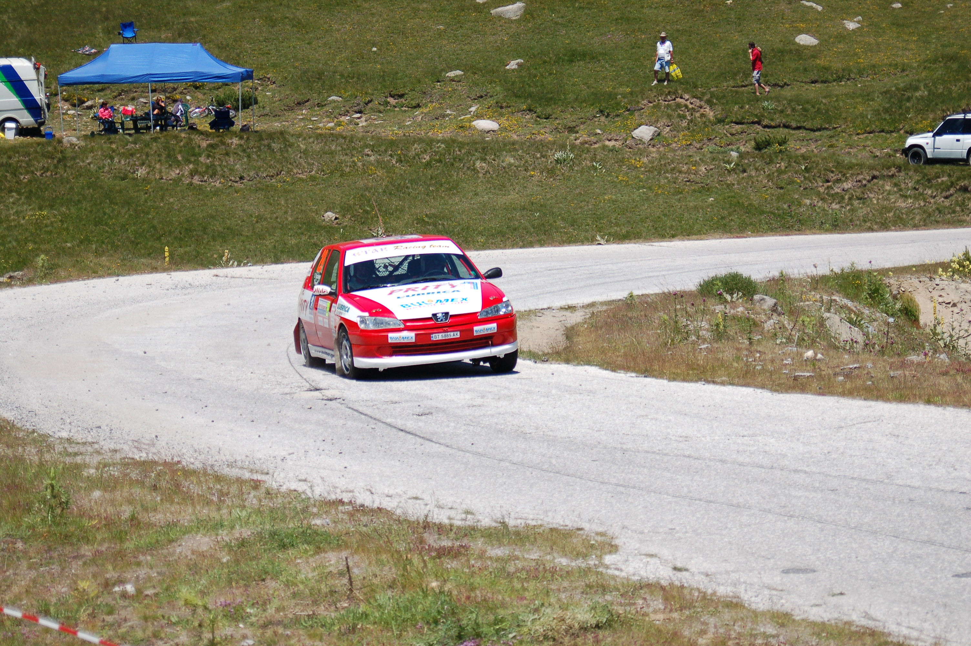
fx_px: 3234
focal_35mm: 120
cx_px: 486
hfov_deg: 17.1
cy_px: 323
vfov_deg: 11.4
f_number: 5.6
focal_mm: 80
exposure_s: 1/1000
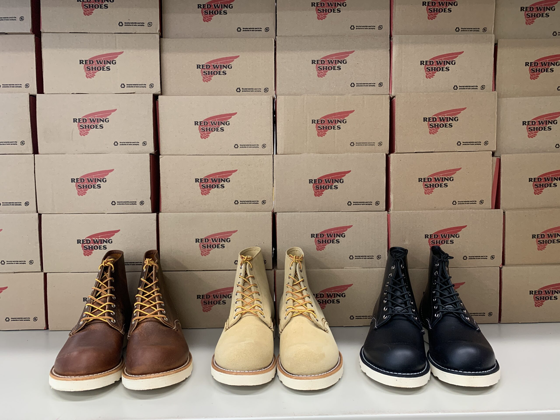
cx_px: 280
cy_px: 210
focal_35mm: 26
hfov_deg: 67.3
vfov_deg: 53.1
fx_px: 421
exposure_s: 1/63
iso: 100
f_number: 1.8
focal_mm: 4.25
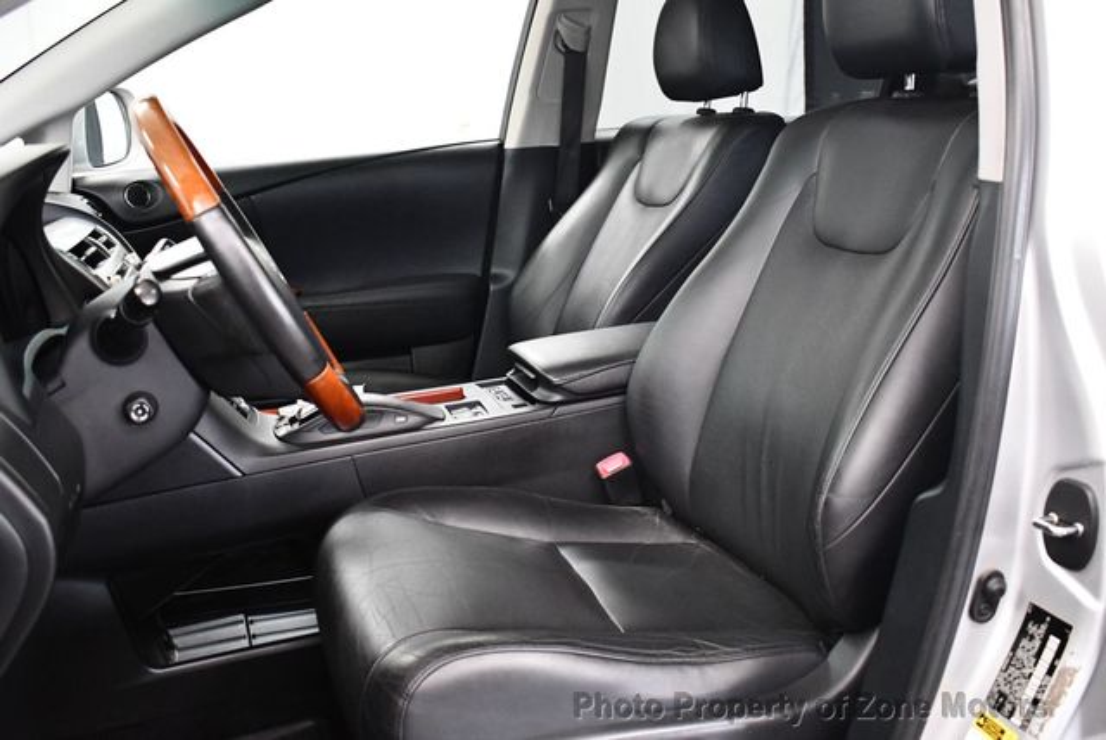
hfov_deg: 53.1
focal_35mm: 36
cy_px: 370
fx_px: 1107
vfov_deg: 36.9
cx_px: 553
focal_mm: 18
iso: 3200
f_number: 3.5
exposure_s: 1/80
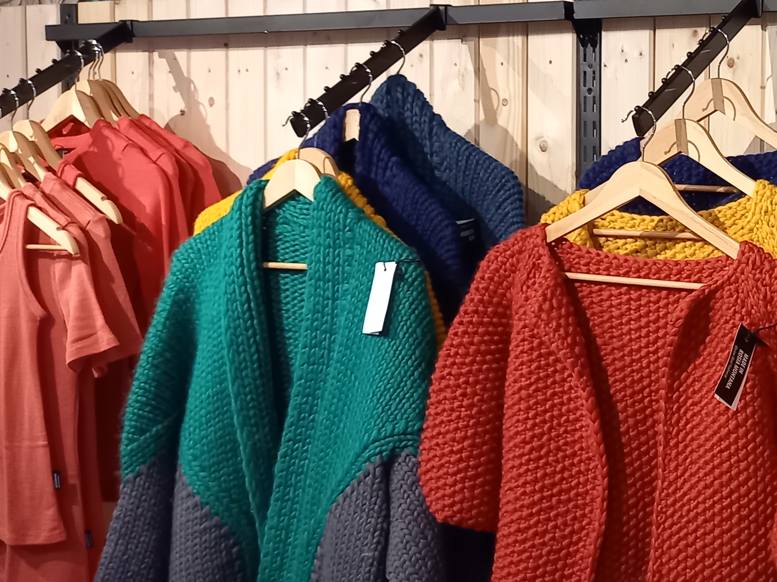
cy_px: 329
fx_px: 1257
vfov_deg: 26.1
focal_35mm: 56
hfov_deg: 30.7
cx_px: 857
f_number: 1.8
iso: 400
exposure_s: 1/40
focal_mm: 4.65
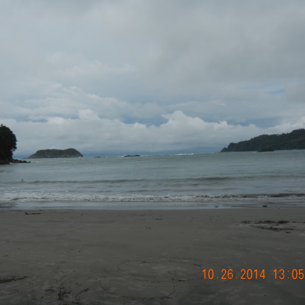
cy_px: 151
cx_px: 121
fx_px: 409
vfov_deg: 40.9
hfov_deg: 40.7
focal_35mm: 41
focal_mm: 6.2
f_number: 7.2
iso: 160
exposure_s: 1/1230
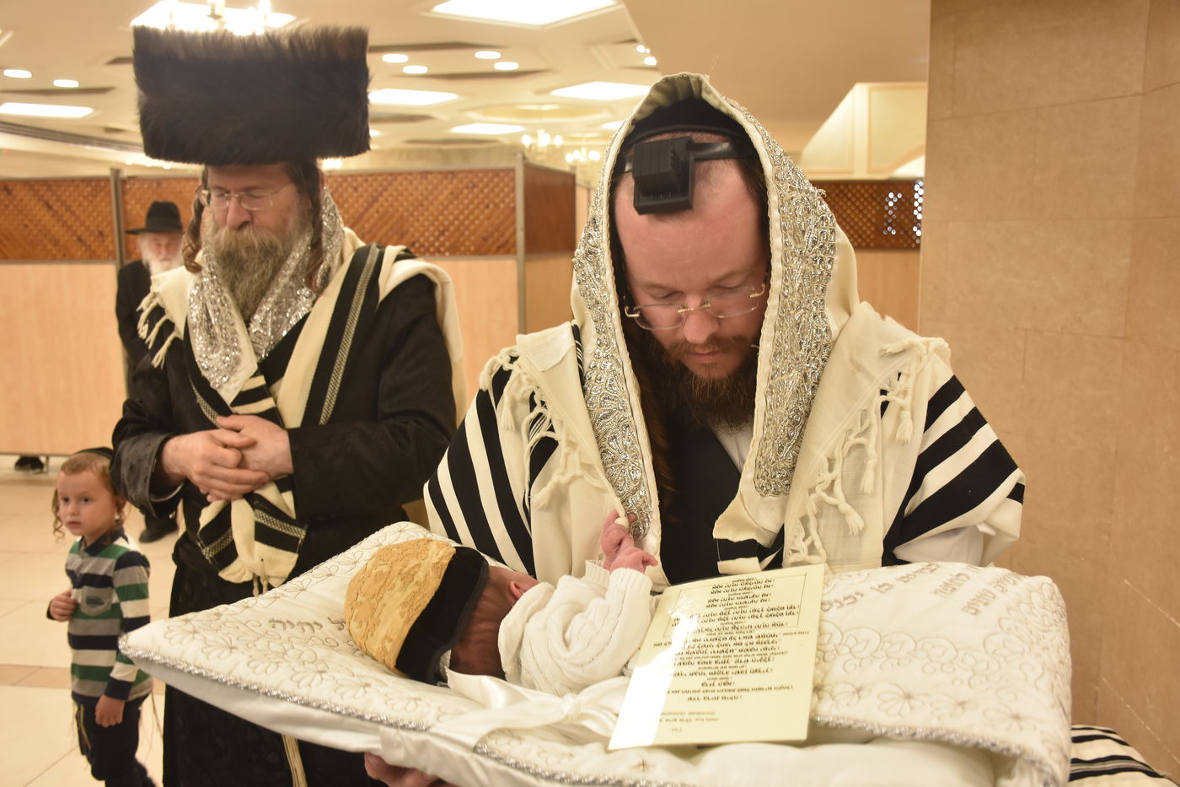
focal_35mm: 33
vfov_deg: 40.0
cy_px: 394
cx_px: 590
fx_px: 1081
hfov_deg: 57.2
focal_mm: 22
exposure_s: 1/60
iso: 1000
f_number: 5.6
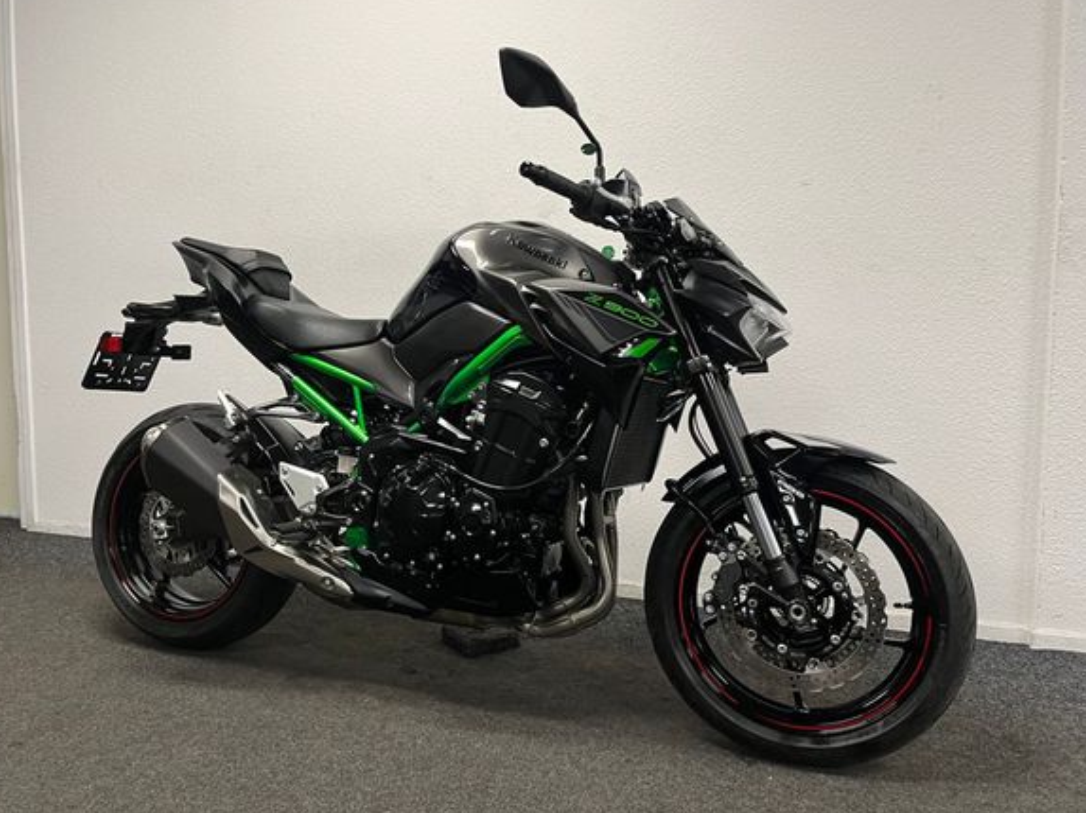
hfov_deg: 61.6
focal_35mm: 29
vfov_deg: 48.2
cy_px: 397
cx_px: 490
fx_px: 909
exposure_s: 1/50
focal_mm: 5.1
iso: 80
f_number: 1.6
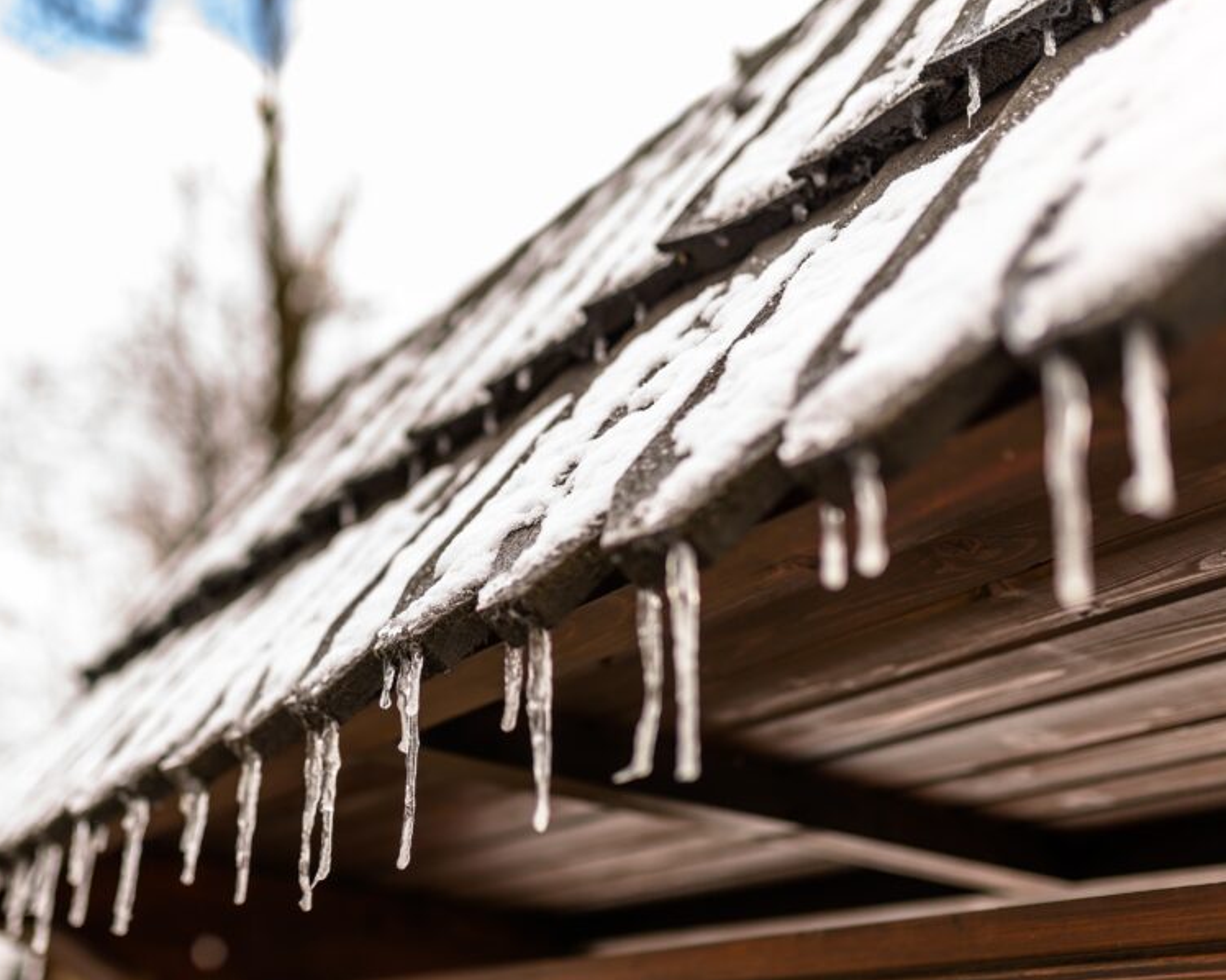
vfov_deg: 33.4
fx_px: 1632
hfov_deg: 40.8
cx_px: 431
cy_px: 518
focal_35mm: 45
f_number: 1.8
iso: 100
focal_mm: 35
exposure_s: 1/500
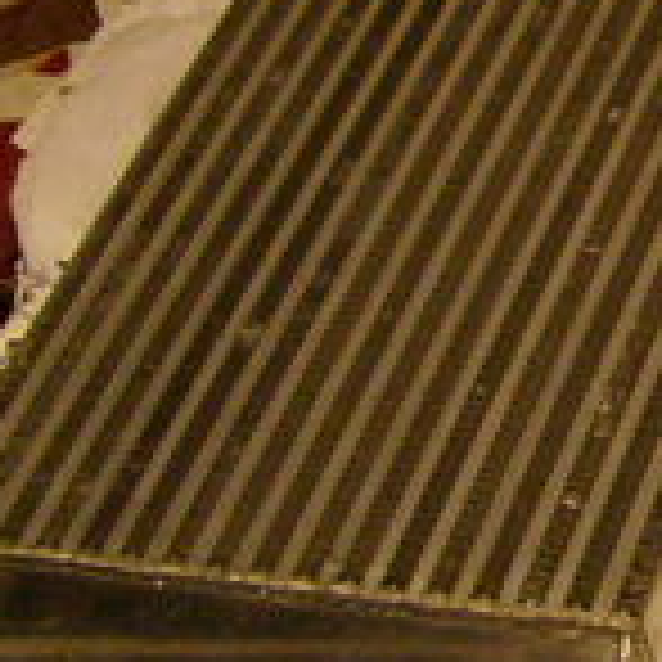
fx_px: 2921
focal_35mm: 135
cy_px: 149
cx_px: 1189
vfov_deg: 12.9
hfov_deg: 11.9
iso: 200
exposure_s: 1/45
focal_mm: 5.8
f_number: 2.8
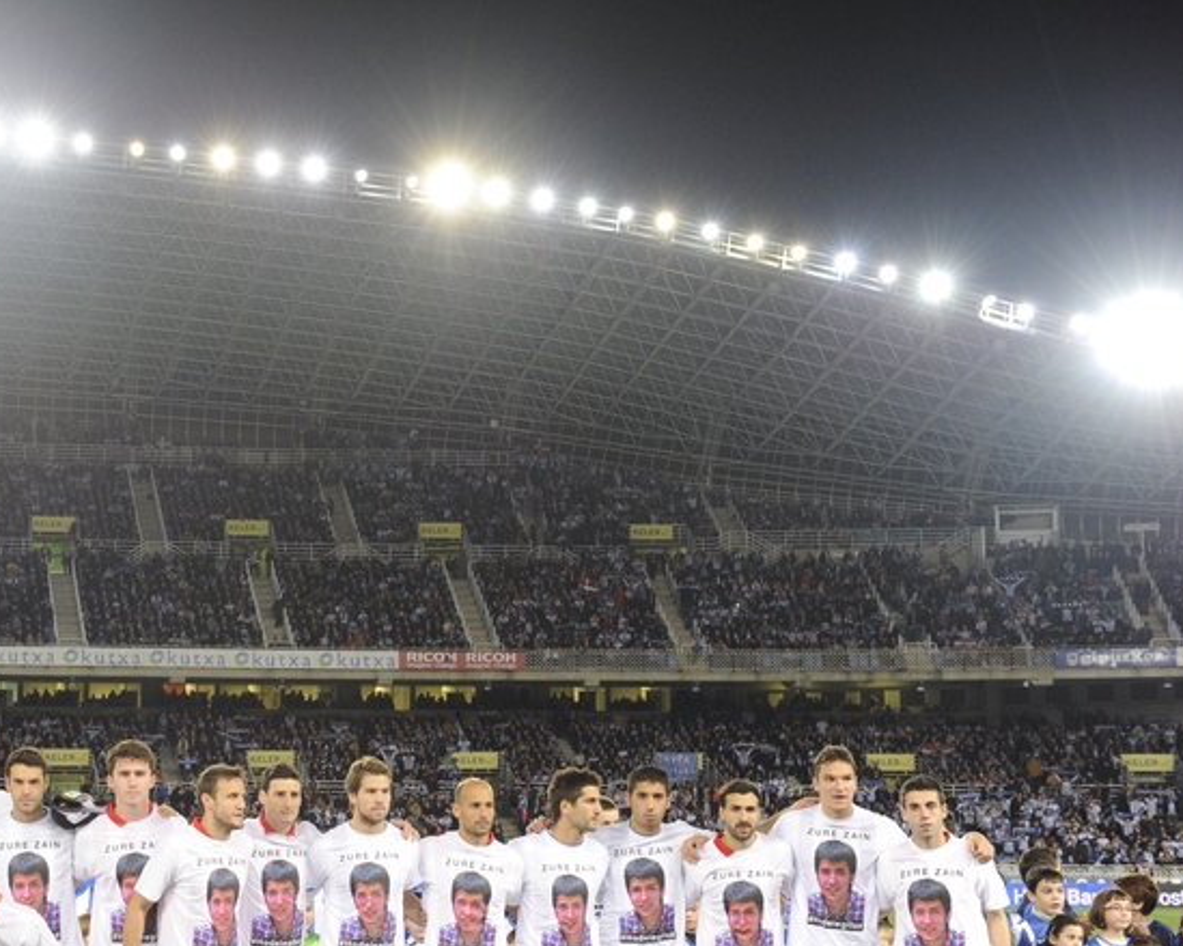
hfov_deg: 28.7
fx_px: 2240
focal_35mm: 64
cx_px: 187
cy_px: 637
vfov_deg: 23.7
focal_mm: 40
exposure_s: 1/250
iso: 3200
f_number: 4
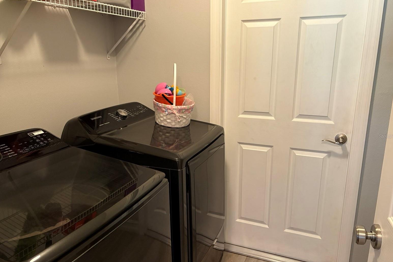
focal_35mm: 28
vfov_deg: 46.4
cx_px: 199
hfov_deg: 65.5
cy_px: 136
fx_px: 306
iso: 400
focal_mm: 5.96
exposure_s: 1/40
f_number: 1.6
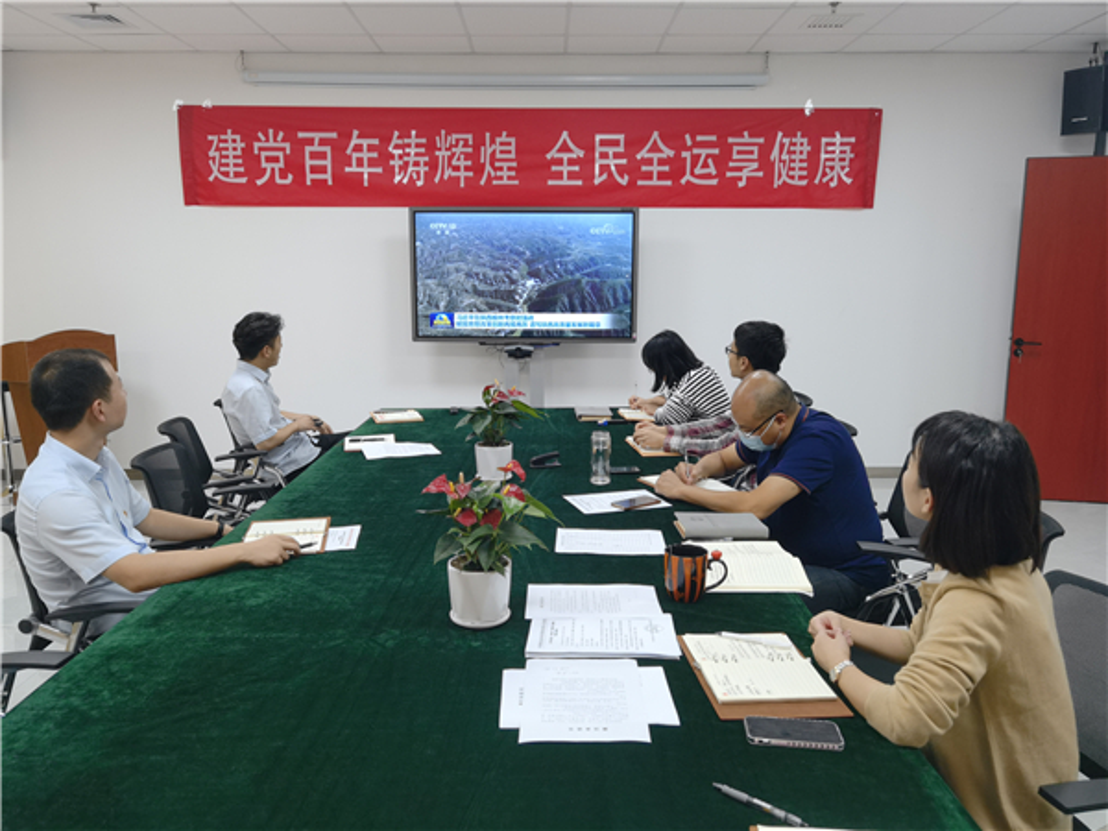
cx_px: 554
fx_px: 864
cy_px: 416
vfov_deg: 51.4
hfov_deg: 65.3
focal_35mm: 27
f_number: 1.9
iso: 100
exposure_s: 1/50
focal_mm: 6.67
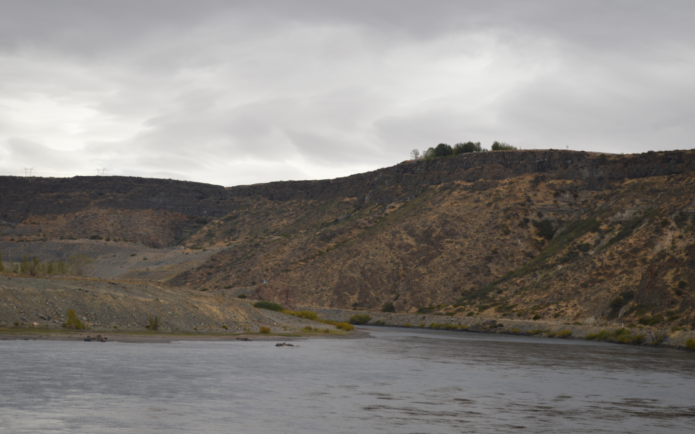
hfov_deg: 24.5
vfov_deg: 15.5
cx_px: 349
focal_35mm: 85
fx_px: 1601
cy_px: 222
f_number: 6.3
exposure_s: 1/200
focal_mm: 55
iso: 100
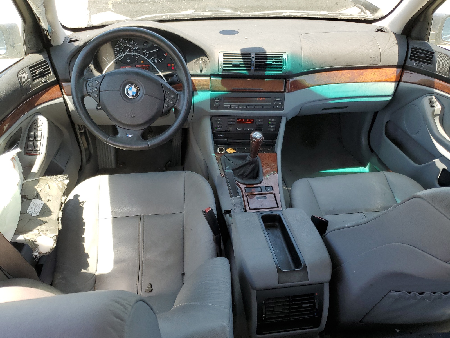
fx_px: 338
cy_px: 169
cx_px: 225
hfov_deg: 67.3
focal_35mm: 26
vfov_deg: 53.1
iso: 50
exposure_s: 1/303
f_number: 1.5
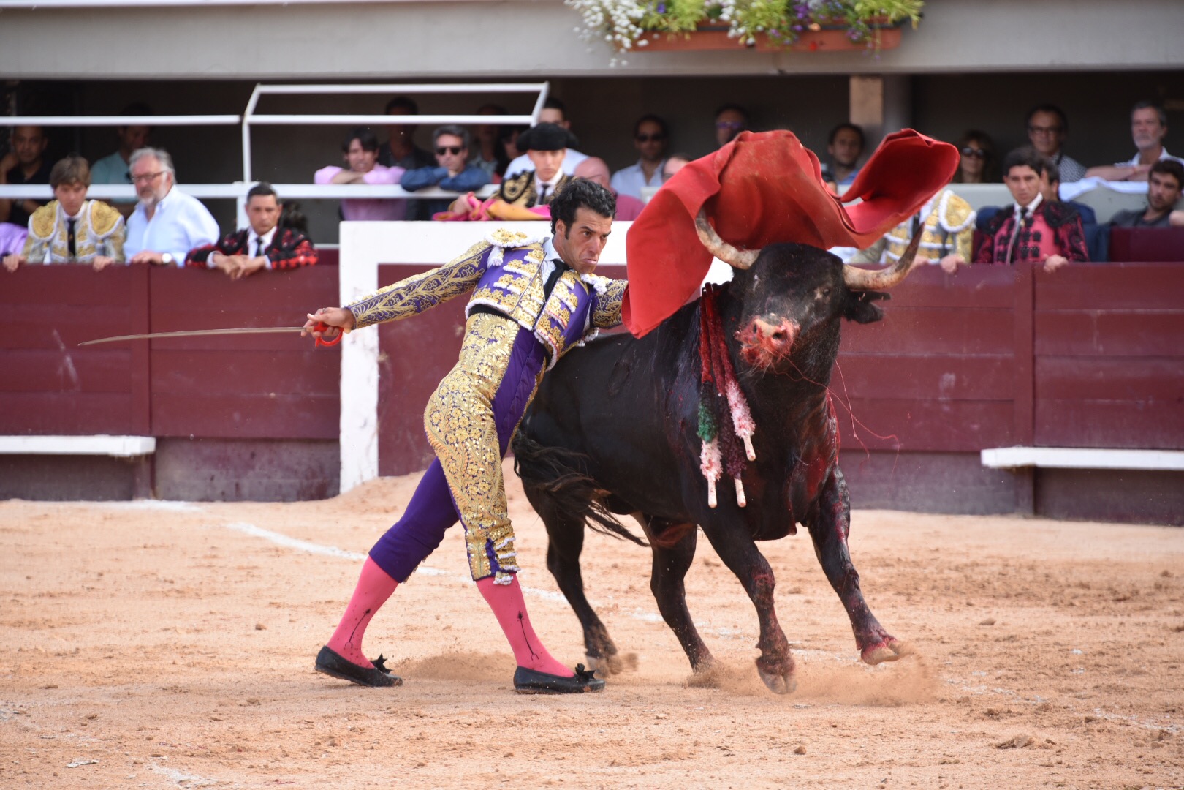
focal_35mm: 230
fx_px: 7564
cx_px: 592
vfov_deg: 6.0
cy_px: 395
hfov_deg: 9.0
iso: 800
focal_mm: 230
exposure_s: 1/500
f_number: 5.6
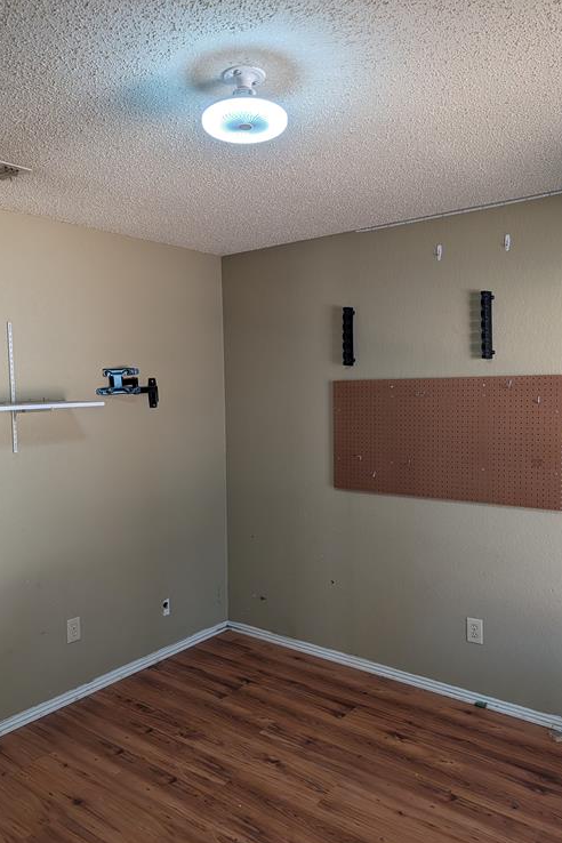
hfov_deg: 49.5
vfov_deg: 69.4
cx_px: 270
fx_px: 609
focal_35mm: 26
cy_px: 416
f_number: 1.68
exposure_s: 1/120
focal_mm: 6.9
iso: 271
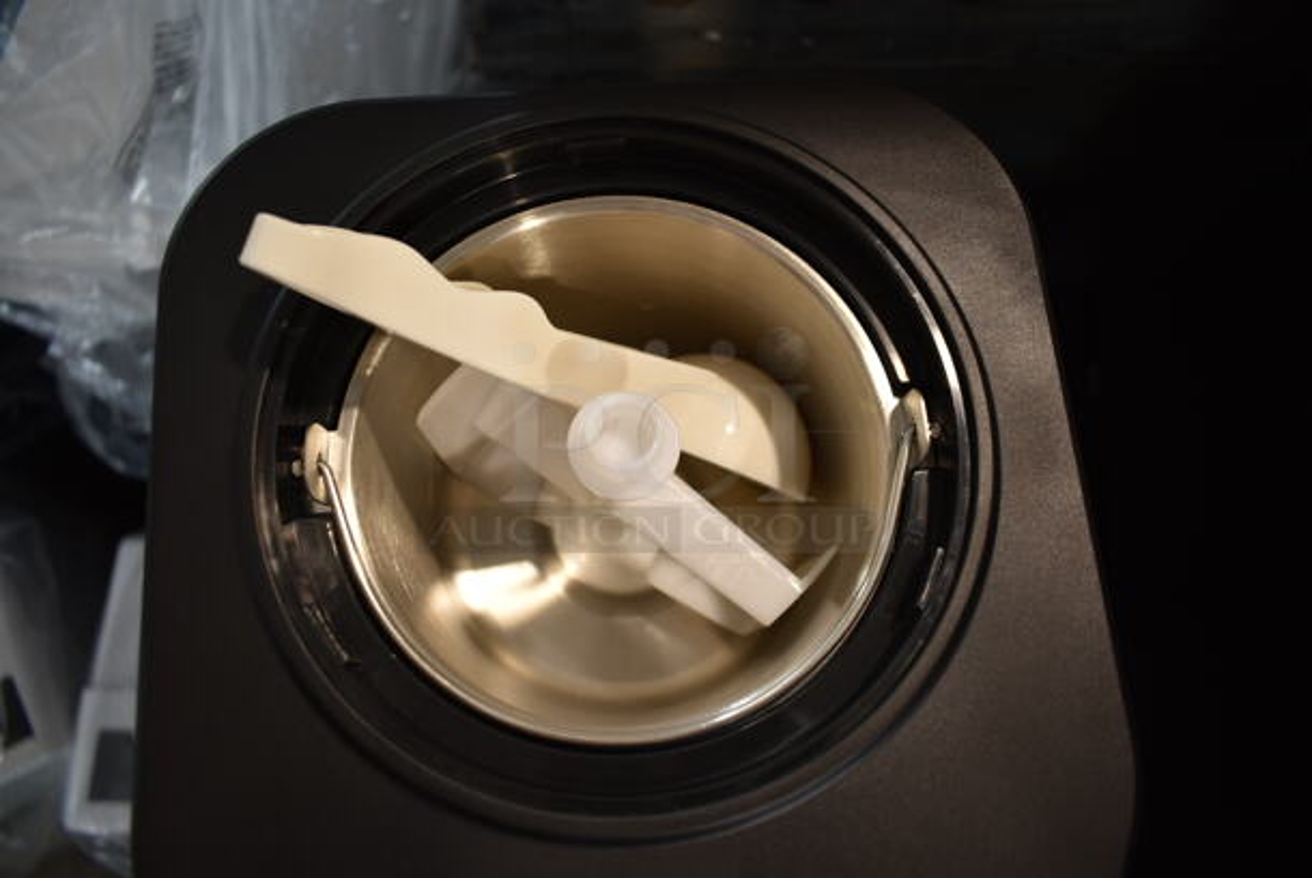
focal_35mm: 27
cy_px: 439
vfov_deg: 48.0
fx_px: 985
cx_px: 656
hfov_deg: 67.3
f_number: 3.5
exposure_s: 1/30
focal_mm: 18
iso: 200
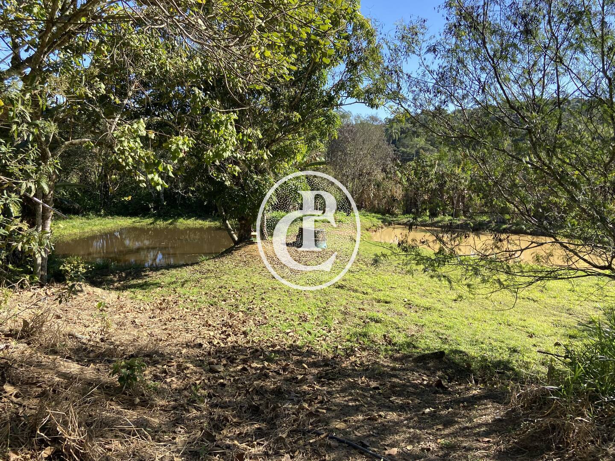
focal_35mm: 26
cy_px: 230
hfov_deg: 67.3
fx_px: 462
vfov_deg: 53.1
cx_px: 308
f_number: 1.8
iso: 32
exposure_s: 1/852
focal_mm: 4.25
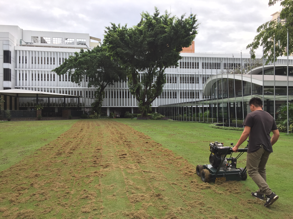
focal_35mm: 29
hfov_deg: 61.7
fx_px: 245
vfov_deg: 48.2
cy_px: 110
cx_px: 146
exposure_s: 1/465
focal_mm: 4.15
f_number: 2.2
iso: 32
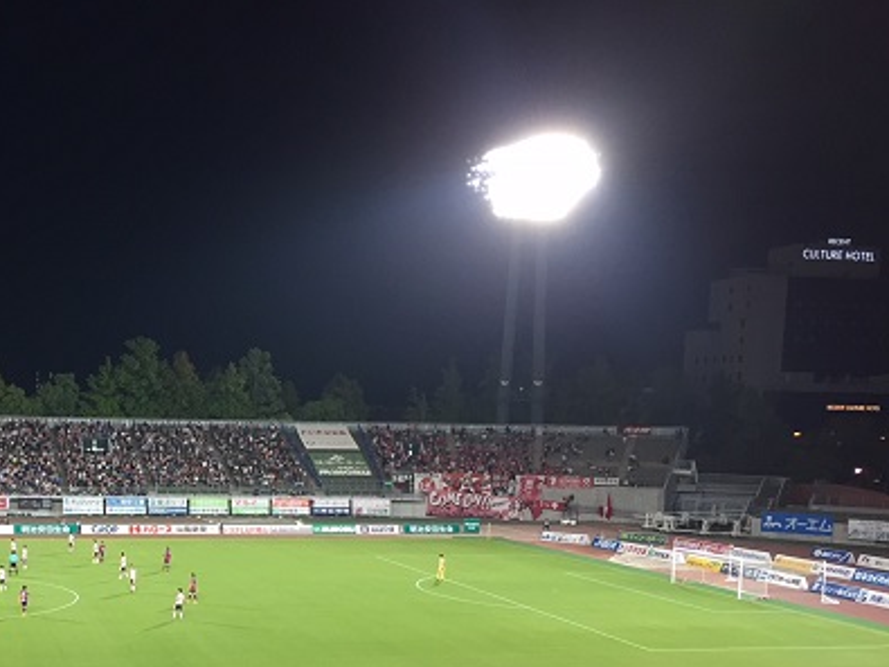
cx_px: 171
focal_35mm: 47
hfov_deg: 38.8
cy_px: 532
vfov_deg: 30.1
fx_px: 1207
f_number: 2.2
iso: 32
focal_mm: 4.15
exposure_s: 1/30
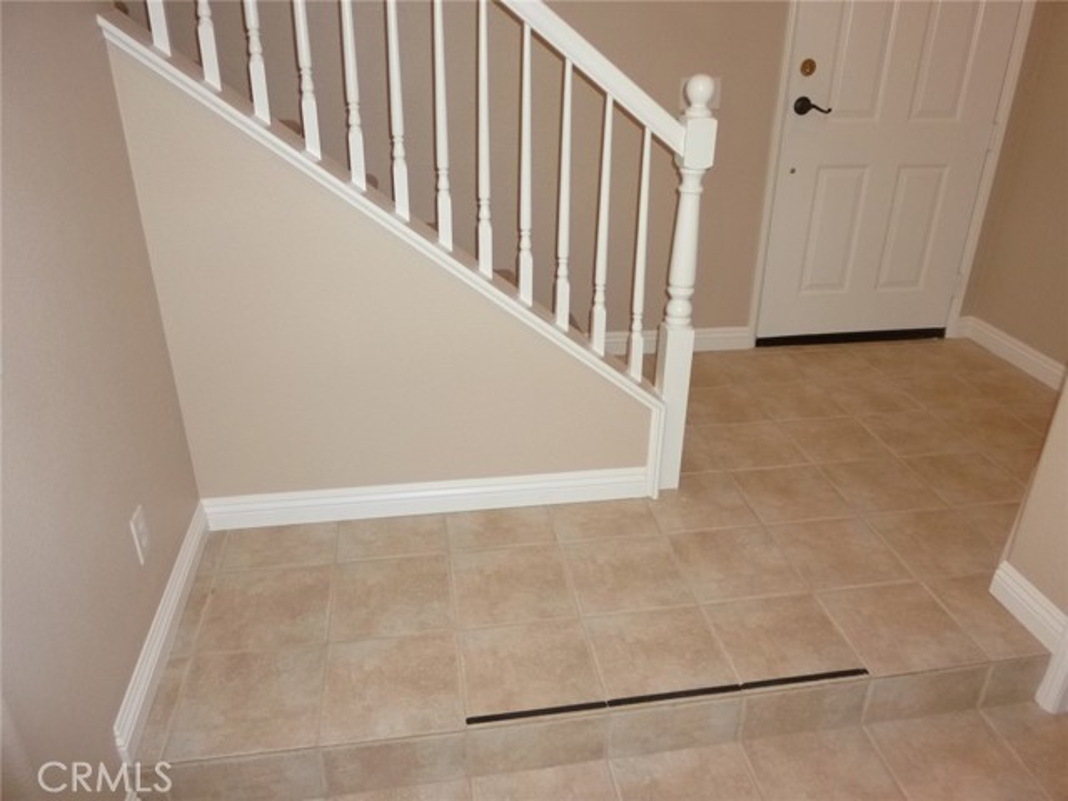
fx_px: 771
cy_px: 400
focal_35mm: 25
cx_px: 534
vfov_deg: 54.9
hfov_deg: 69.4
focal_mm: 4.5
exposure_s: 1/30
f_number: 3.3
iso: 160
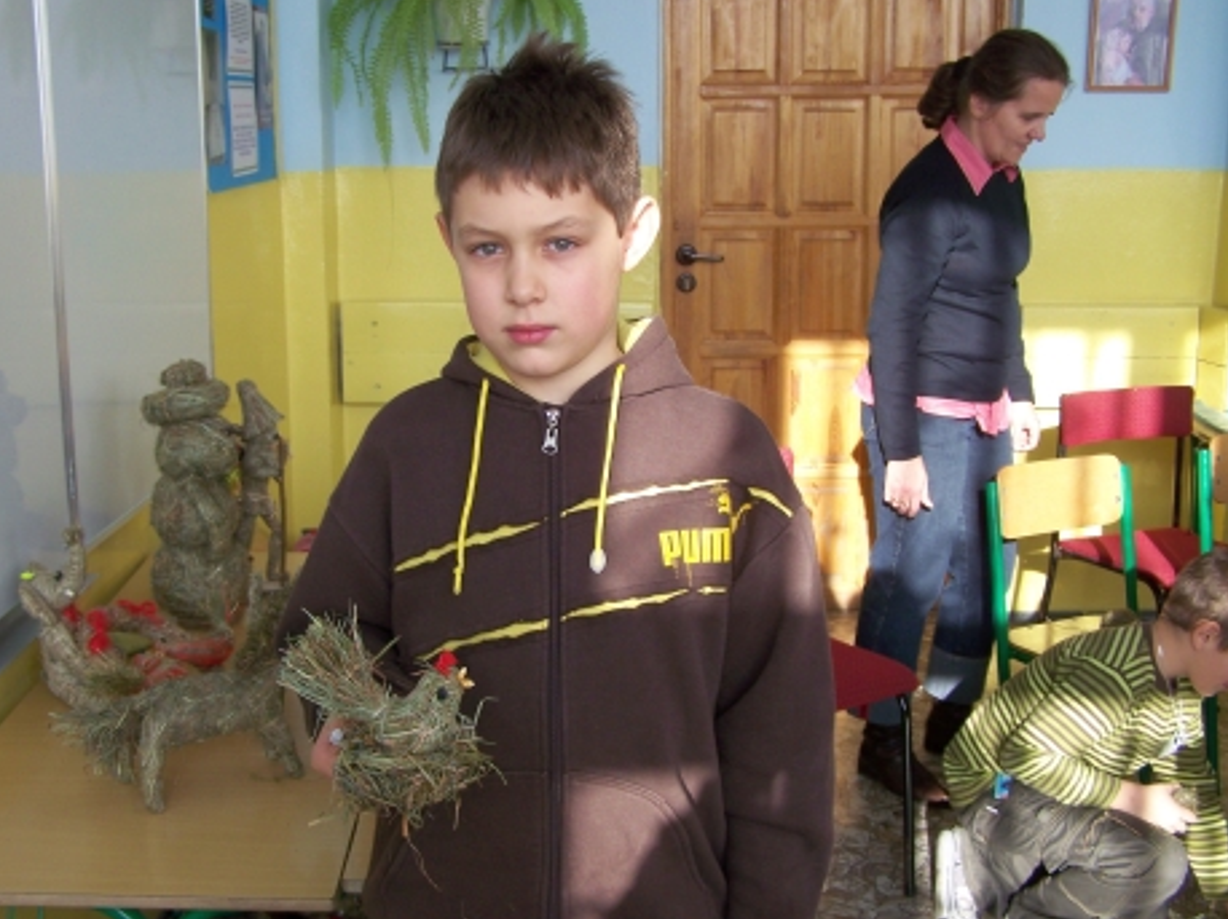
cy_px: 505
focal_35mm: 44
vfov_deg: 32.8
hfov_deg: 42.9
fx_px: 1560
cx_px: 576
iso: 64
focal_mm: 6.3
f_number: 2.8
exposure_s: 1/80
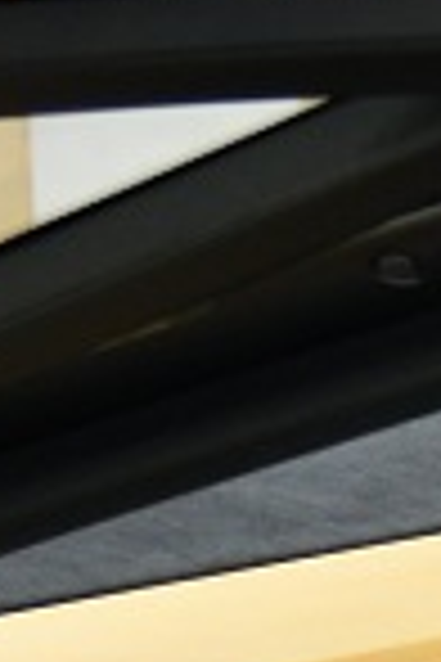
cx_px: 954
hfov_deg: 2.4
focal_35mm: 569
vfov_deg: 3.6
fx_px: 10455
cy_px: 995
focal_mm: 62
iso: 1400
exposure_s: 1/100
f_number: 4
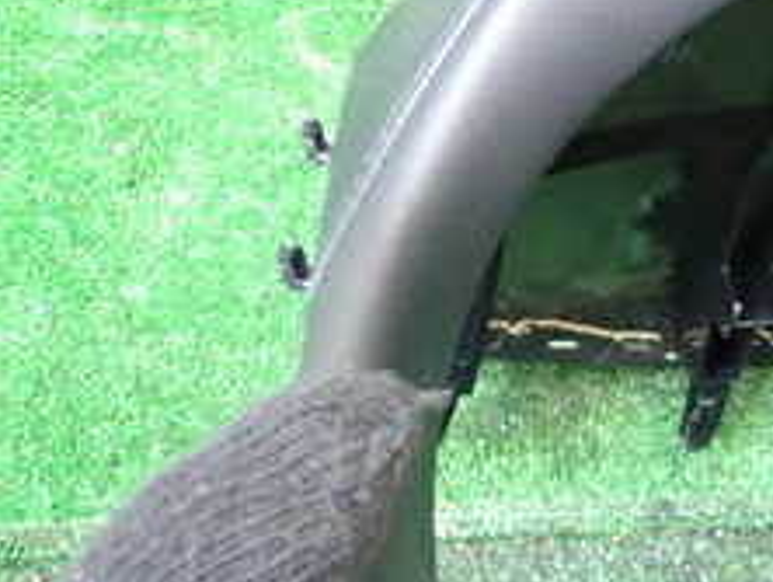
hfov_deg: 21.5
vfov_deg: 18.2
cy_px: 401
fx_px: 1811
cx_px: 1041
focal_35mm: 81
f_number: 2.3
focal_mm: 5.4
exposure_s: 1/30
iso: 500
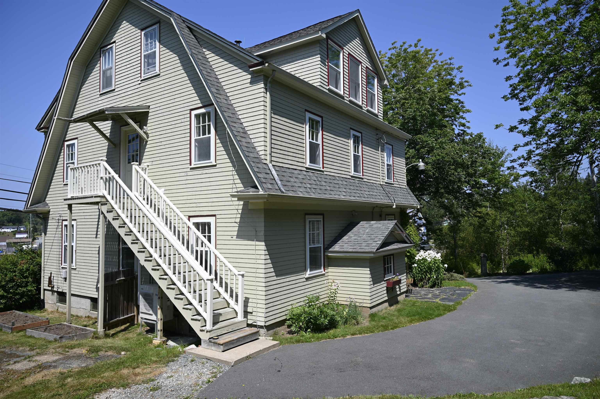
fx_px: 400
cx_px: 300
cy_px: 200
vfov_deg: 53.1
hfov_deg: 73.8
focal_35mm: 24
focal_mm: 24
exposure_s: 1/400
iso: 100
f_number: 7.1
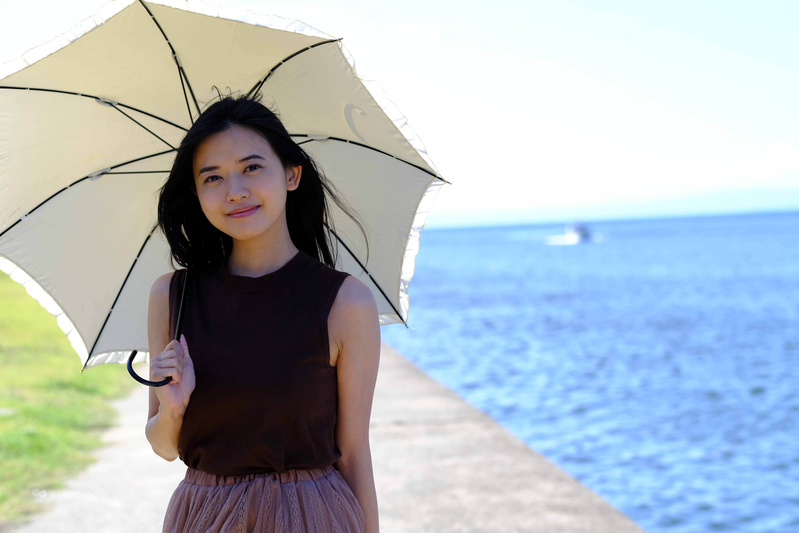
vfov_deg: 18.2
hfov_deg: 27.0
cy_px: 266
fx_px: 1664
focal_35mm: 75
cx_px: 400
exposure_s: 1/900
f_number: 3.2
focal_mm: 50
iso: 160
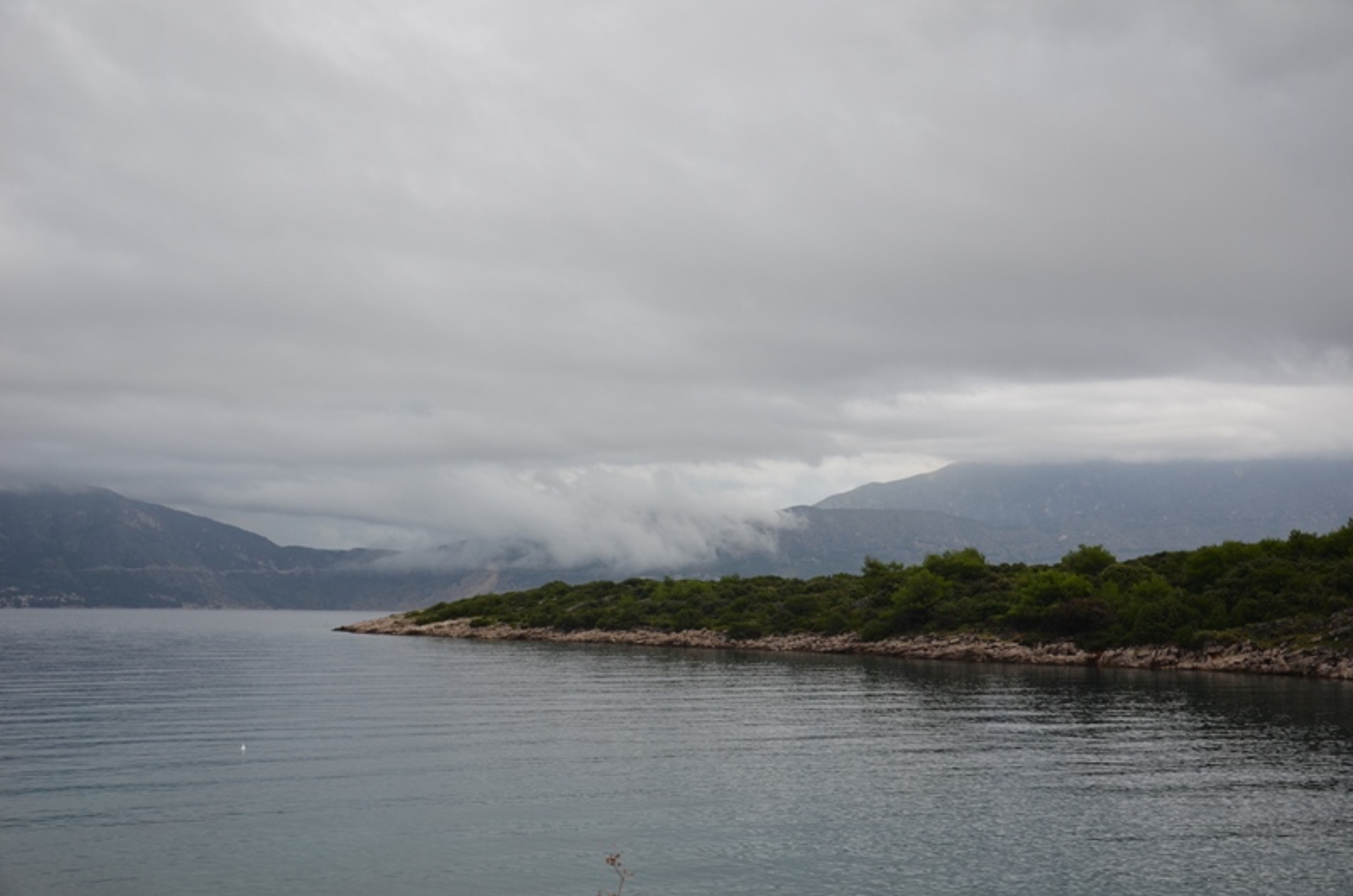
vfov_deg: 31.8
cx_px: 676
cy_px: 448
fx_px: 1575
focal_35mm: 42
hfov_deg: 46.5
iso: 200
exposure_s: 1/160
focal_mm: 28
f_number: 6.3
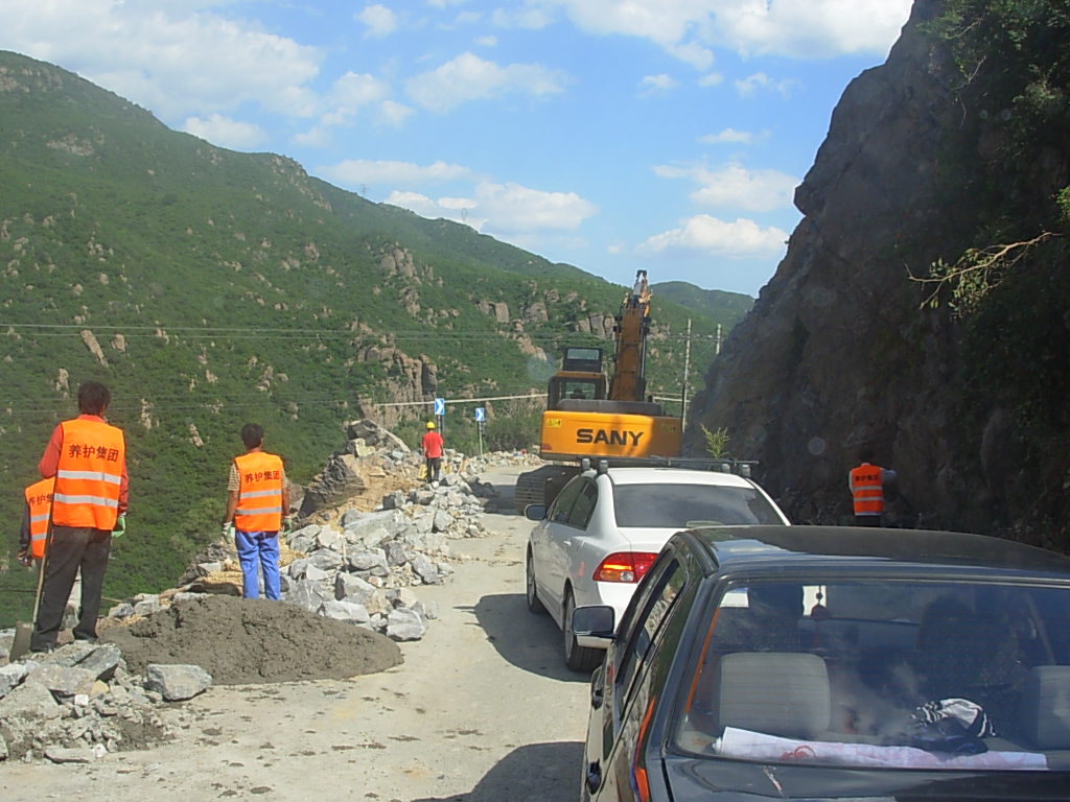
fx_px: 1175
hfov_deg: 49.0
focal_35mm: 38
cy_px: 401
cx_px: 535
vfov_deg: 37.7
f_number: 4.9
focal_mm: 6.3
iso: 50
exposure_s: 1/430
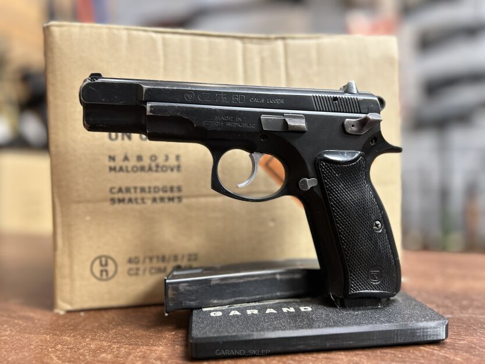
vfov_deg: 53.1
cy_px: 182
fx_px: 364
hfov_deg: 67.3
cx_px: 242
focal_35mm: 26
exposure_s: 1/50
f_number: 1.5
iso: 160
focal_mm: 5.7
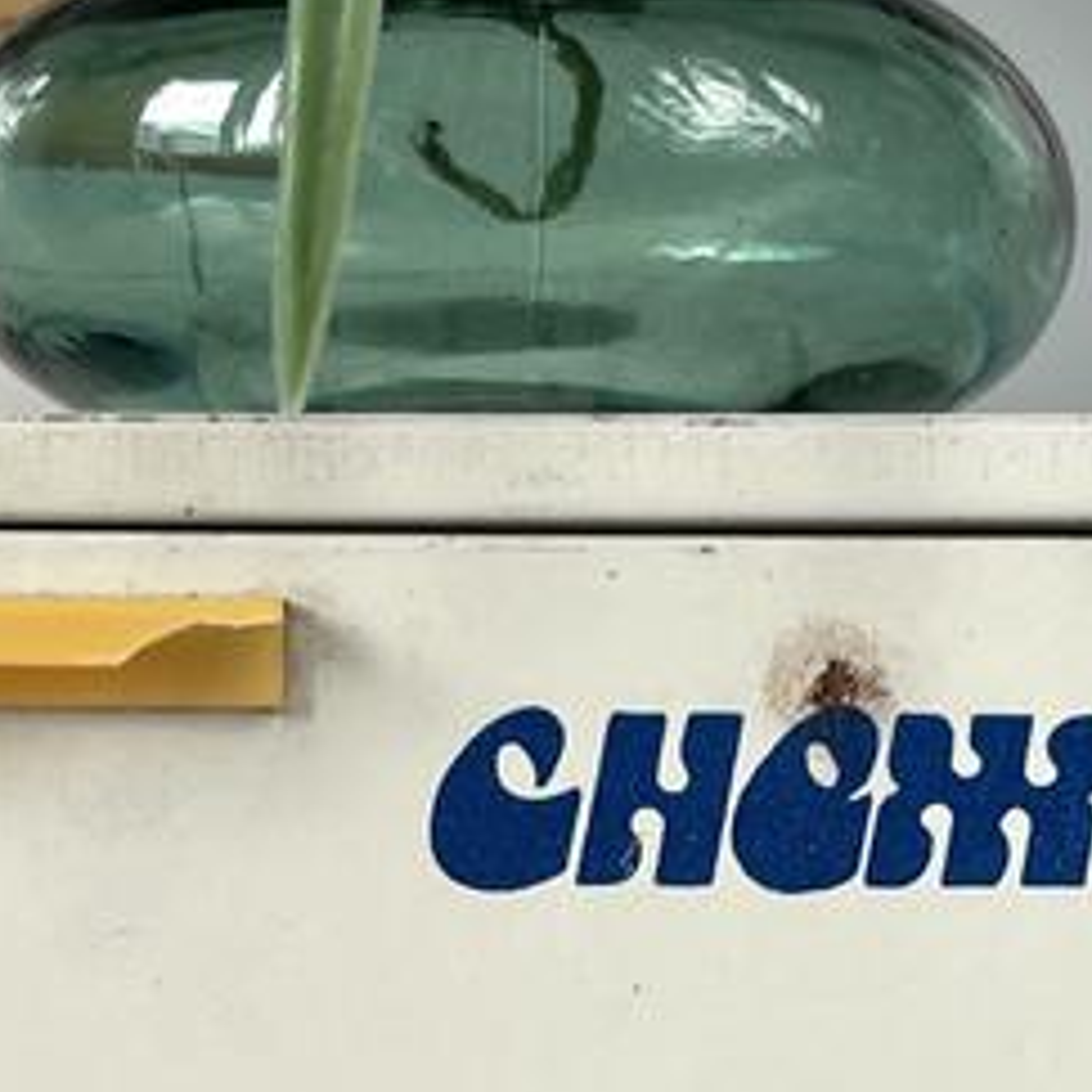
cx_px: 593
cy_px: 1380
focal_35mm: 93
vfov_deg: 17.6
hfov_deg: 18.7
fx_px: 3319
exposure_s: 1/379
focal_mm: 5.1
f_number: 1.6
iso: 32
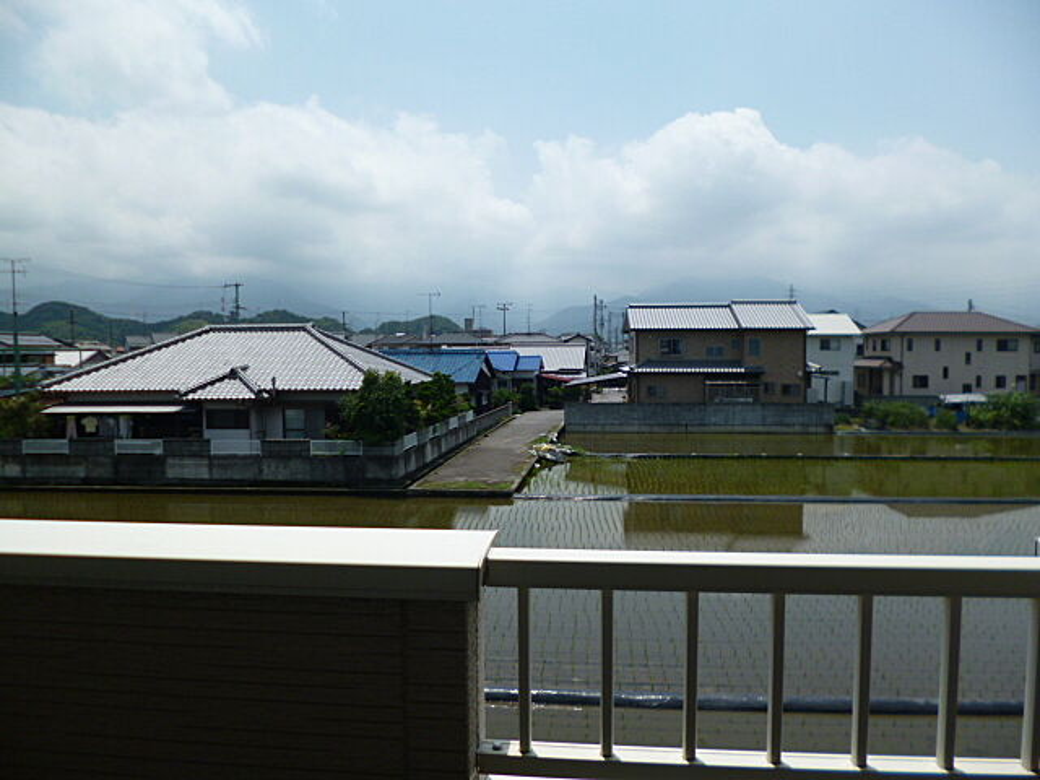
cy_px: 390
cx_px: 520
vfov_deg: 56.8
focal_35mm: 24
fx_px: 721
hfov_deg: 71.6
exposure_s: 1/200
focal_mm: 4.3
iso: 100
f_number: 9
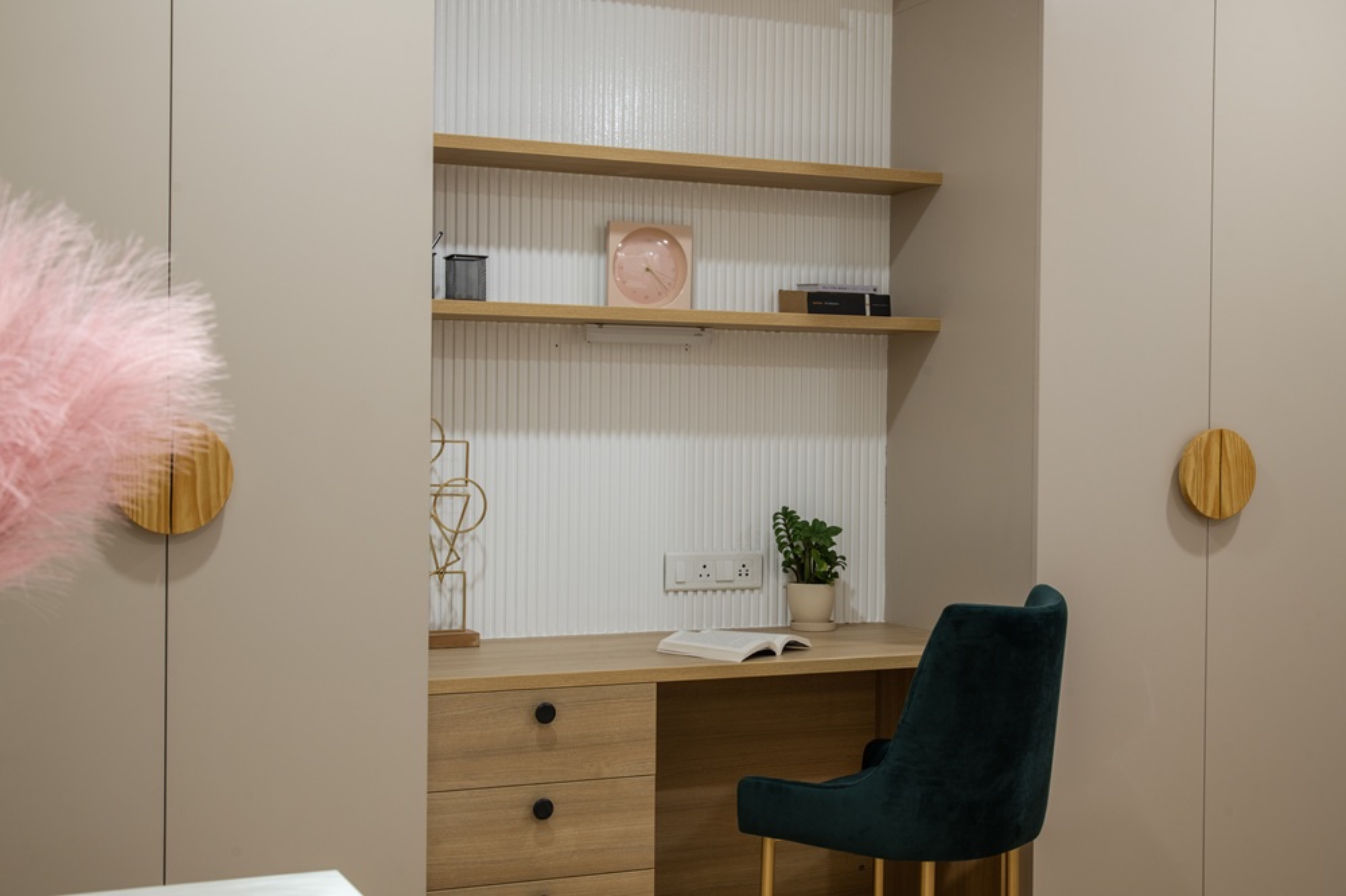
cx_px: 673
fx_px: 1719
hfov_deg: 42.8
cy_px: 448
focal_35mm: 46
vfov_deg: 29.2
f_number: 8
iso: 160
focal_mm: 46
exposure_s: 1/3
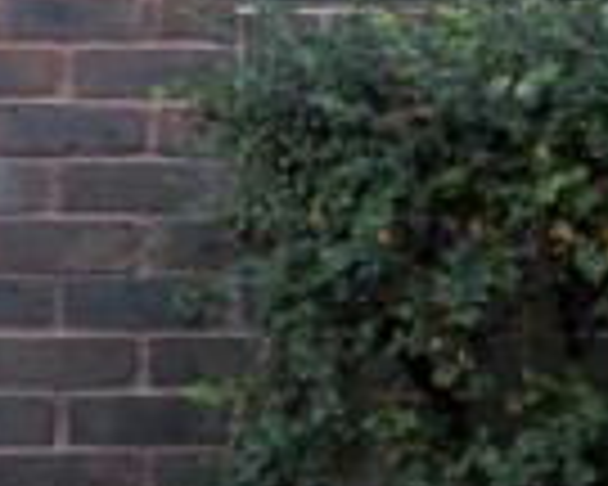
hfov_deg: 13.8
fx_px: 2367
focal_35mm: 132
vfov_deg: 11.5
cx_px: -270
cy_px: -110
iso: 200
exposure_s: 1/50
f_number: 8
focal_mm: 18.5
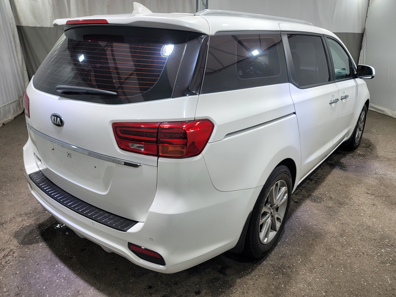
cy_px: 148
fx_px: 286
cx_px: 198
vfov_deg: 54.9
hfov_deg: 69.4
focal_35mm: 25
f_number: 1.8
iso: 32
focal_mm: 7
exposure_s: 1/120
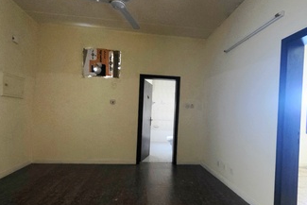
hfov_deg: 86.9
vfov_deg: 64.4
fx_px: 162
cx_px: 158
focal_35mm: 19
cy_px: 114
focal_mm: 2.2
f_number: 1.9
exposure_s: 1/25.1
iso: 1000
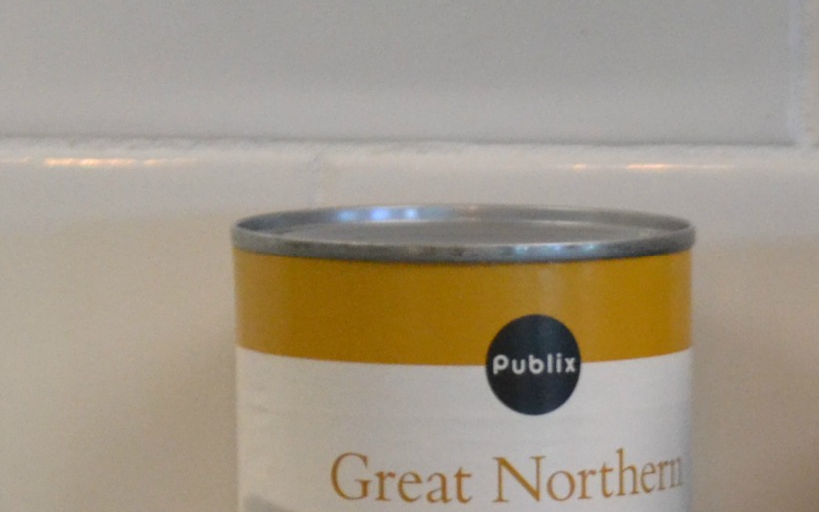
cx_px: 986
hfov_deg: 6.1
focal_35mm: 340
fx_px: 7592
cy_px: 1011
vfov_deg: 3.8
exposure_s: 1/200
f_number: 2.8
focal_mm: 55
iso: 2000
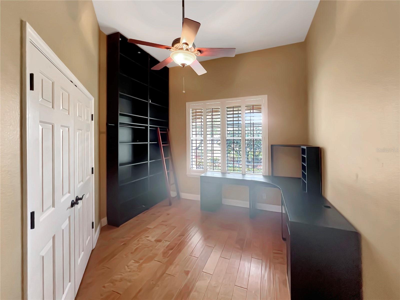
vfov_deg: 89.9
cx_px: 200
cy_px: 150
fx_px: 150
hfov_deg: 106.2
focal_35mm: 13
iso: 200
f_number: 1.8
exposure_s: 1/60
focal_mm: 1.57
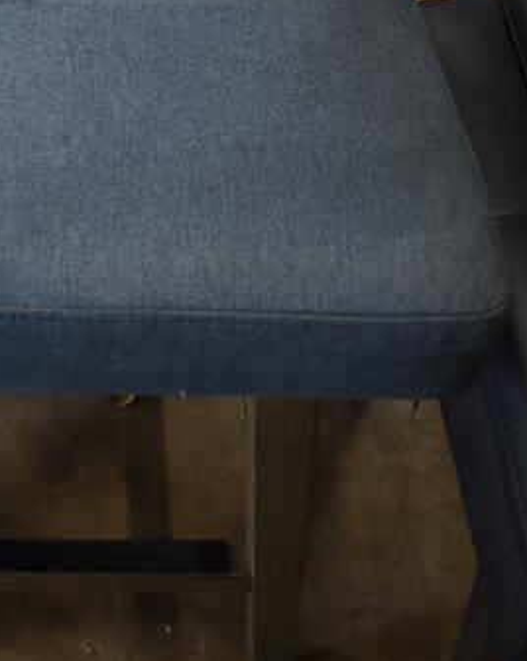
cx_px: 18
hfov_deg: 21.5
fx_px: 1348
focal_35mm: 69
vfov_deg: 25.2
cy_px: -99
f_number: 3.5
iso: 1600
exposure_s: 1/125
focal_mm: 18
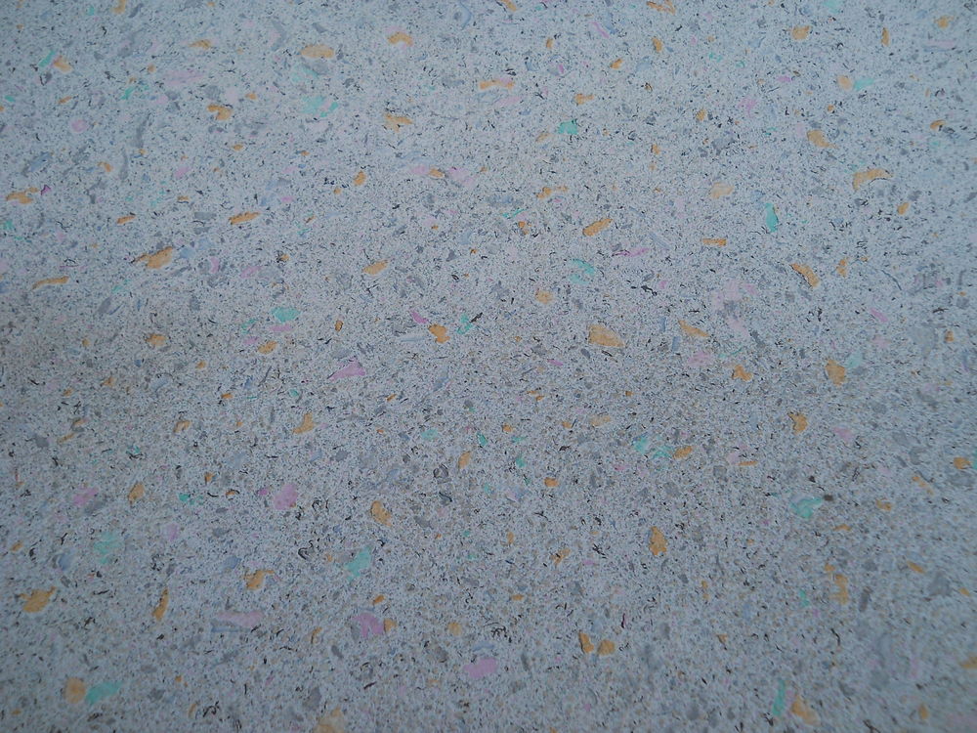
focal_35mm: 41
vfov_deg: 35.1
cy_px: 366
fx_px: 1157
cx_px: 488
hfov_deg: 45.8
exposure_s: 1/320
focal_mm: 6.72
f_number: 5.5
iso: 80
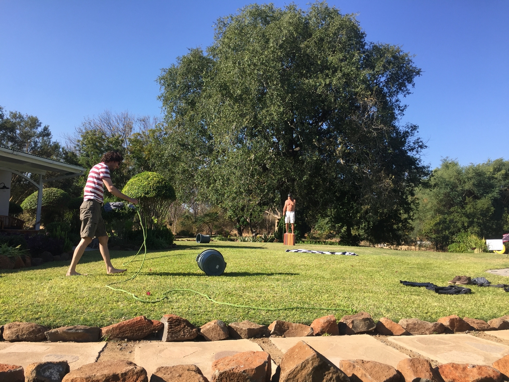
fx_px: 426
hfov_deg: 61.7
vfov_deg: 48.2
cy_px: 191
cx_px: 254
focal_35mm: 29
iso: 32
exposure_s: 1/964
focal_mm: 4.15
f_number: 2.2
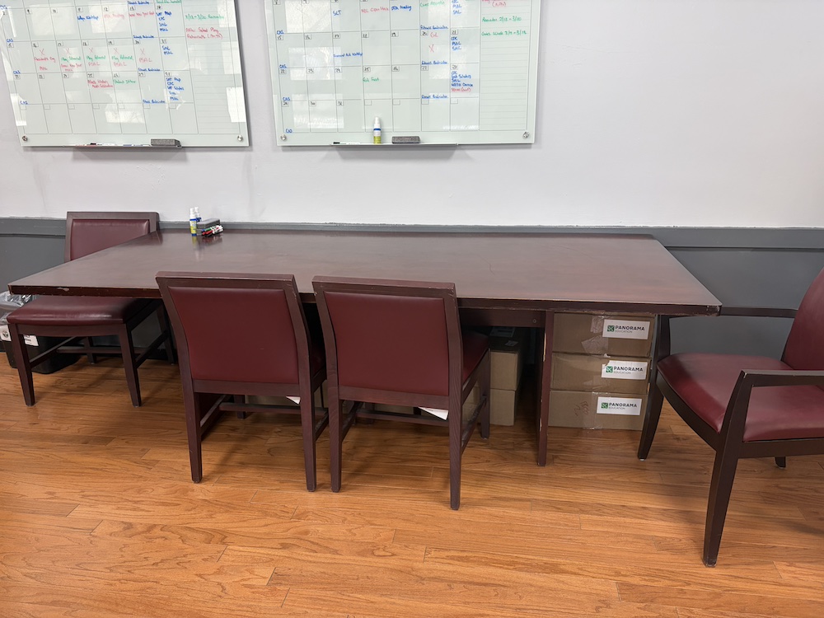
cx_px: 412
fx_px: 619
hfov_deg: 67.3
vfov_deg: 53.1
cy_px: 309
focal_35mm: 26
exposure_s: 1/60
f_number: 1.6
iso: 125
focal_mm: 5.96
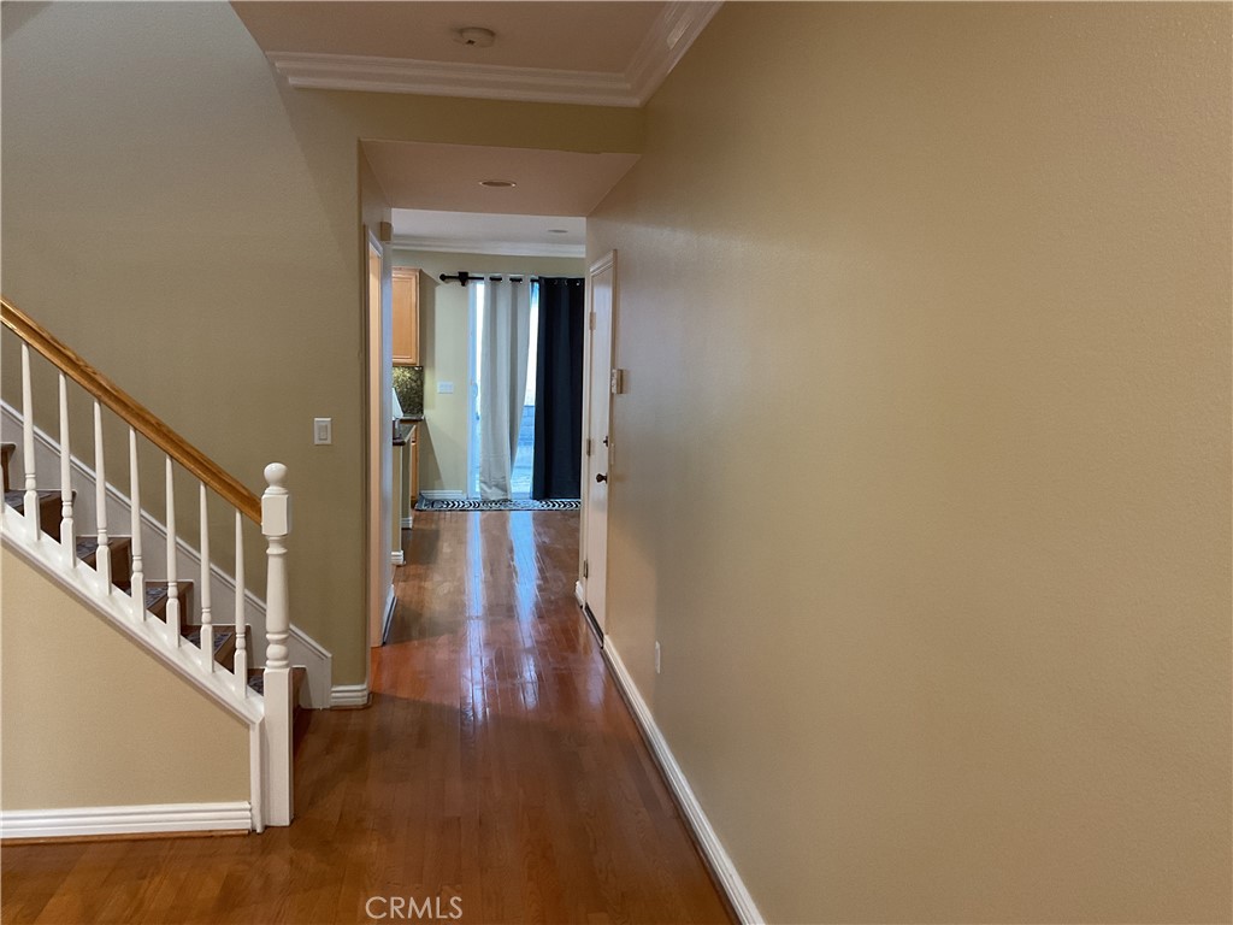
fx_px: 1033
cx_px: 616
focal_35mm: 29
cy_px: 462
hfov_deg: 61.7
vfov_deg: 48.2
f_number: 1.8
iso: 200
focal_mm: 3
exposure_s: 1/40
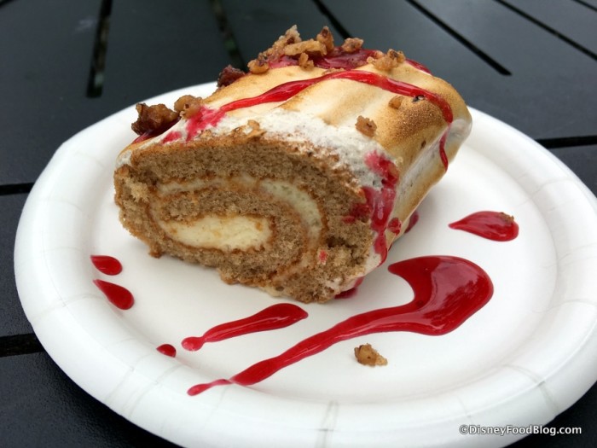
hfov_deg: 61.7
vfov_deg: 48.2
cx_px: 298
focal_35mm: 29
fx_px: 500
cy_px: 224
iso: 25
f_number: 2.2
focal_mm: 4.15
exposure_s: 1/481
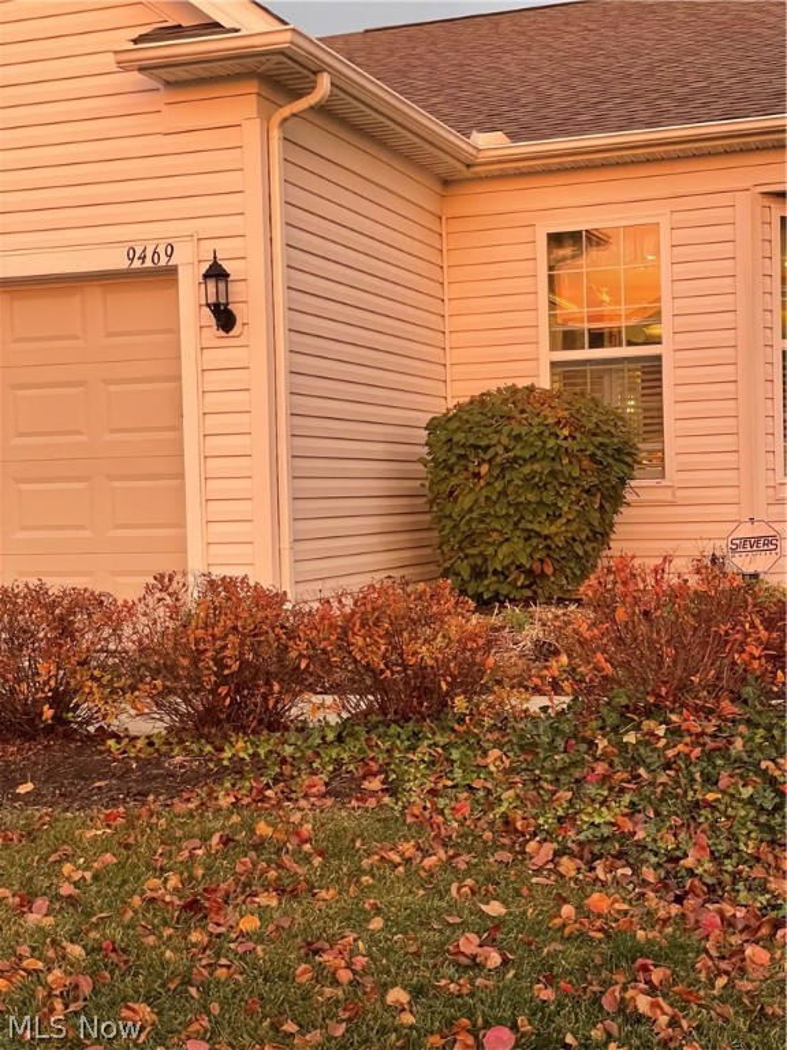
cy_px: 525
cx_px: 394
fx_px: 1576
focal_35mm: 52
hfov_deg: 28.0
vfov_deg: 36.8
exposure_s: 1/60
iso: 500
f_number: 2
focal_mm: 6
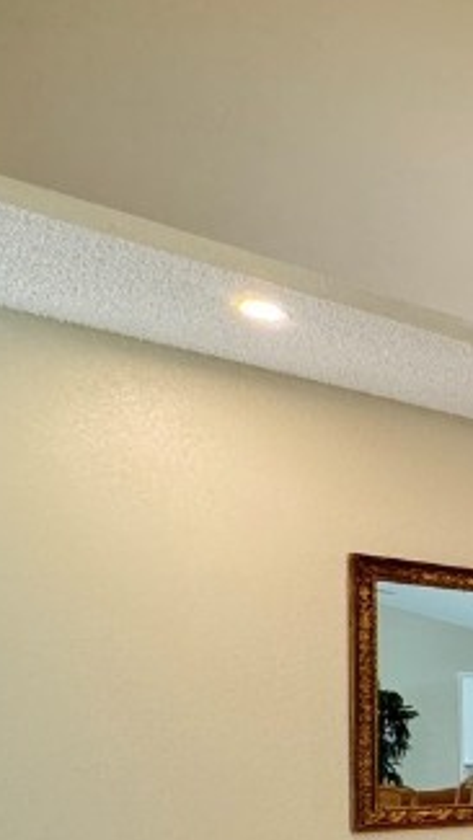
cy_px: 757
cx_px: 1062
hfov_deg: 16.0
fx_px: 1069
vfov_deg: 39.7
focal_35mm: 48
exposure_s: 1/60
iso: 500
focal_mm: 2.22
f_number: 2.2
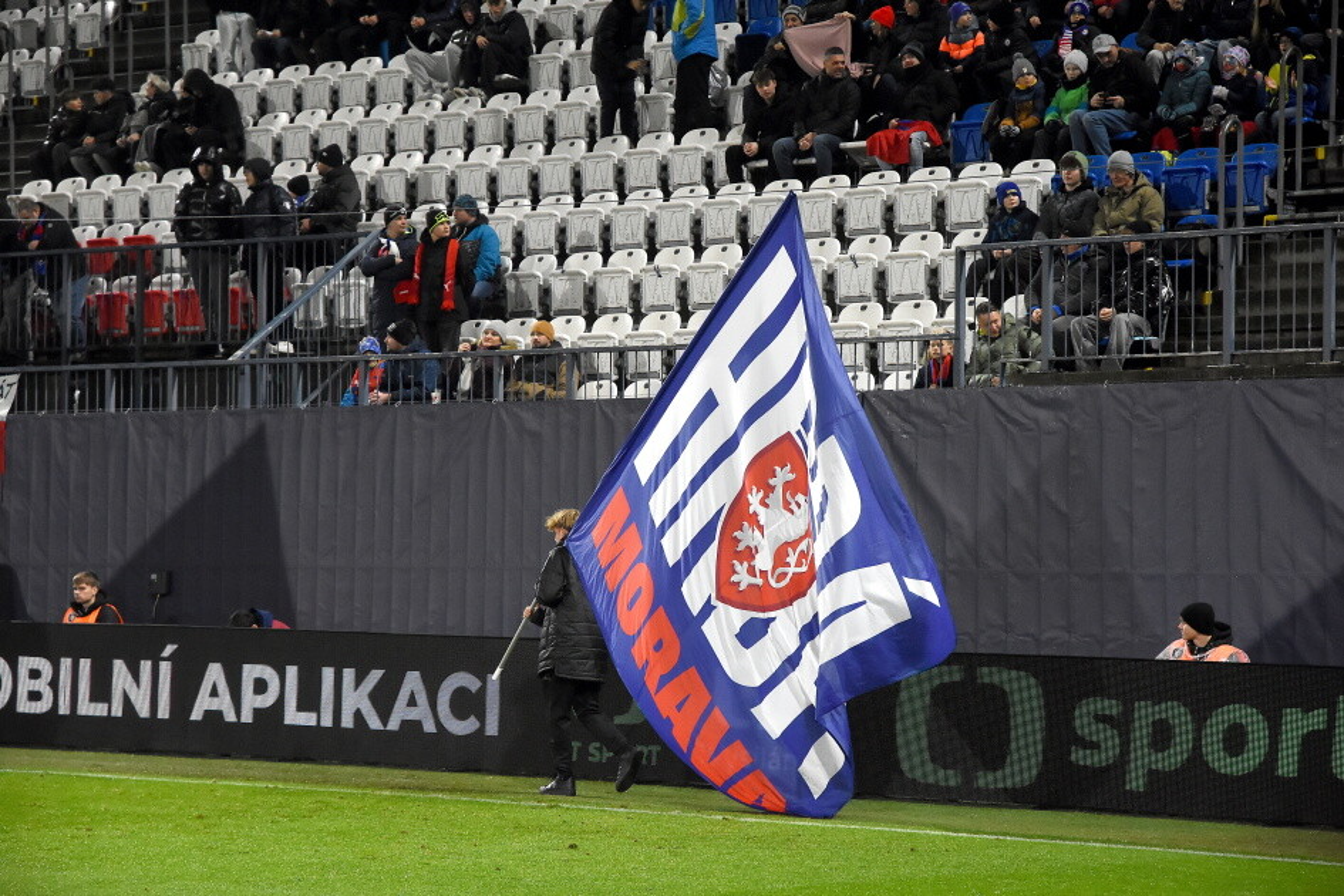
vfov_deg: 13.0
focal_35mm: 105
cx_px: 672
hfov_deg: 19.5
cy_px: 448
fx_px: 3920
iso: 2200
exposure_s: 1/500
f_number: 4.5
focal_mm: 70
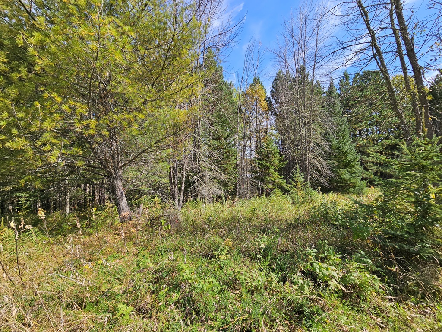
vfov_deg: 89.9
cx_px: 221
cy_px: 166
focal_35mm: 13
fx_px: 166
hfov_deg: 106.2
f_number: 2.2
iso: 50
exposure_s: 1/1195
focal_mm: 2.2
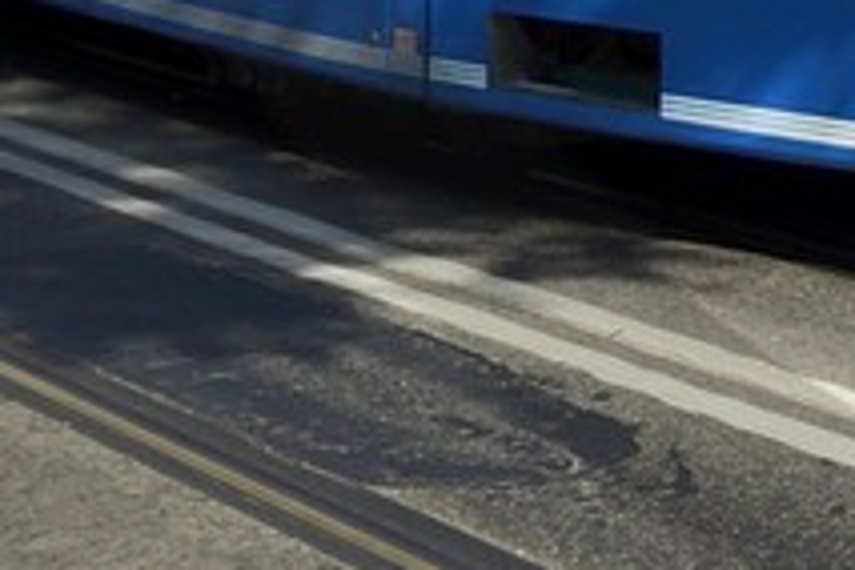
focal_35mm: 180
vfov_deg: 7.1
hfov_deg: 10.7
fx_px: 4275
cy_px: -883
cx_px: 1574
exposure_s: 1/500
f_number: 7.1
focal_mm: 24
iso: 200
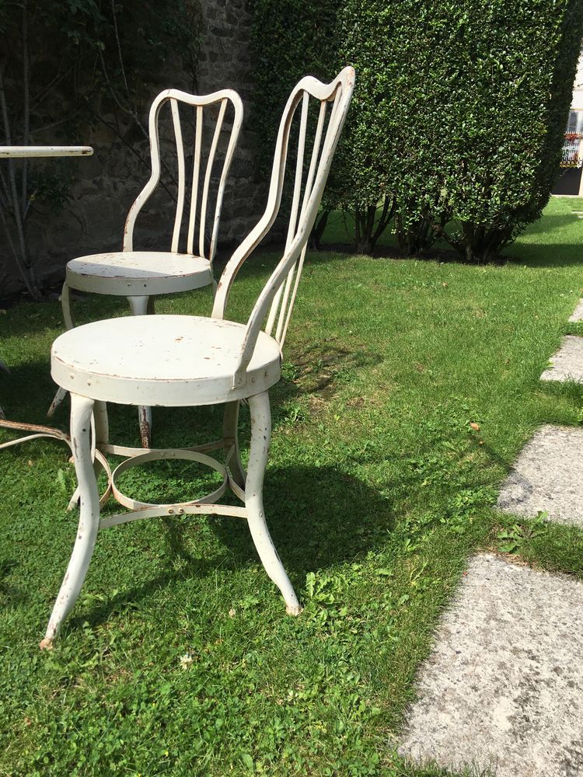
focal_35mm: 29
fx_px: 651
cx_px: 292
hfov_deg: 48.2
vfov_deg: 61.7
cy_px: 388
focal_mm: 4.15
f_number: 2.2
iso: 25
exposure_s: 1/1083
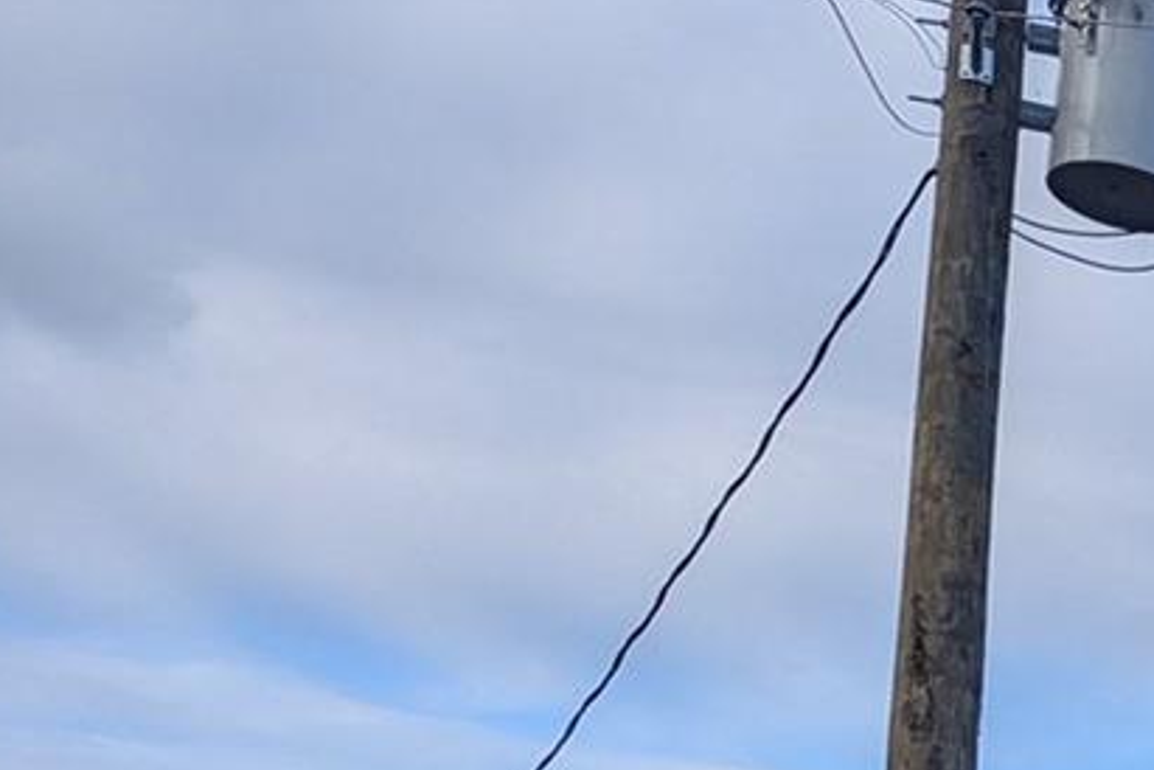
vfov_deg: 12.9
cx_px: 2204
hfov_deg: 16.7
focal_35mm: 97
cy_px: 1355
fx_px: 3109
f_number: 1.85
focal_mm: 6.81
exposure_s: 1/612
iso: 47
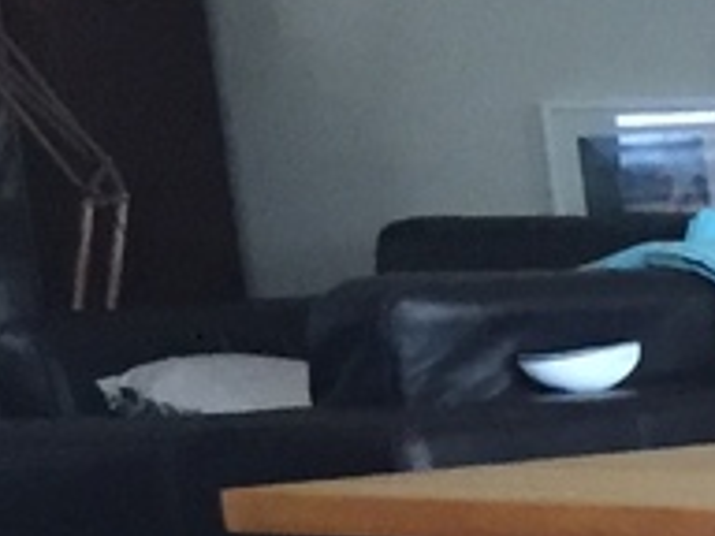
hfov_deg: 8.2
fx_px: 3986
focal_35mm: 193
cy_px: 1199
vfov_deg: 7.3
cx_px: 2367
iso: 200
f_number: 2.2
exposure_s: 1/33
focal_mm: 4.15
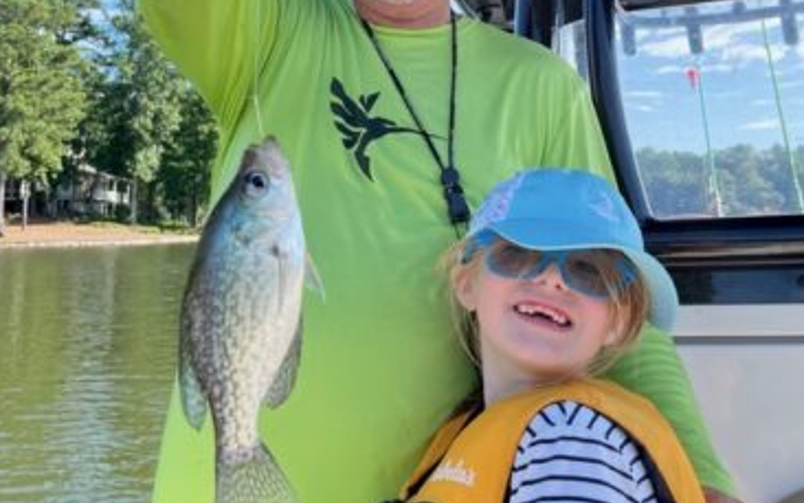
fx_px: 833
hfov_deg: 51.5
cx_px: 390
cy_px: 104
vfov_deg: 32.7
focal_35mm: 38
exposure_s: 1/903
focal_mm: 4.2
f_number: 1.6
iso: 32
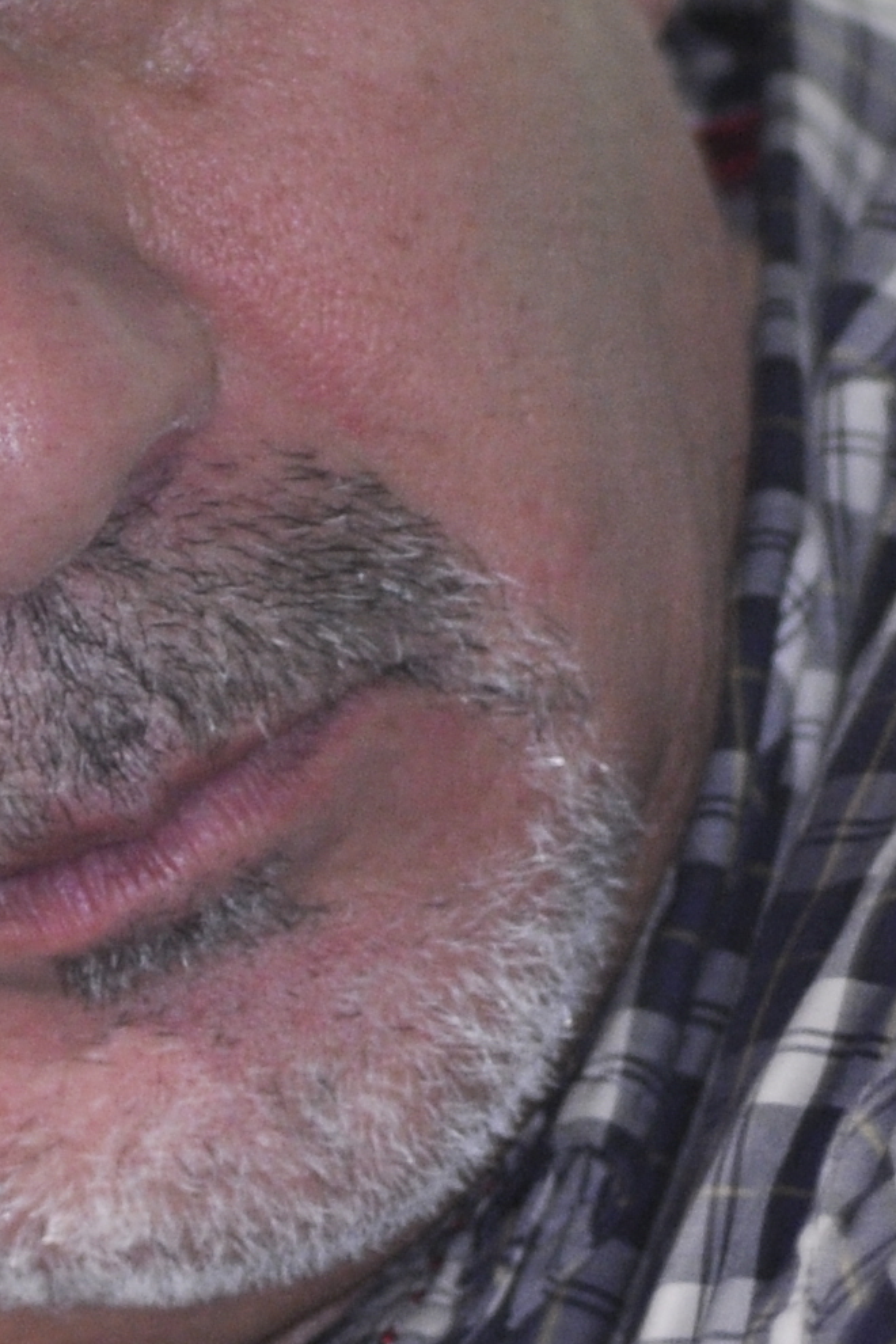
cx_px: 65
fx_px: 53308
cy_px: -153
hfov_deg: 1.0
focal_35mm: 1428
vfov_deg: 1.4
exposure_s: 1/125
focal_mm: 220
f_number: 5
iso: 450
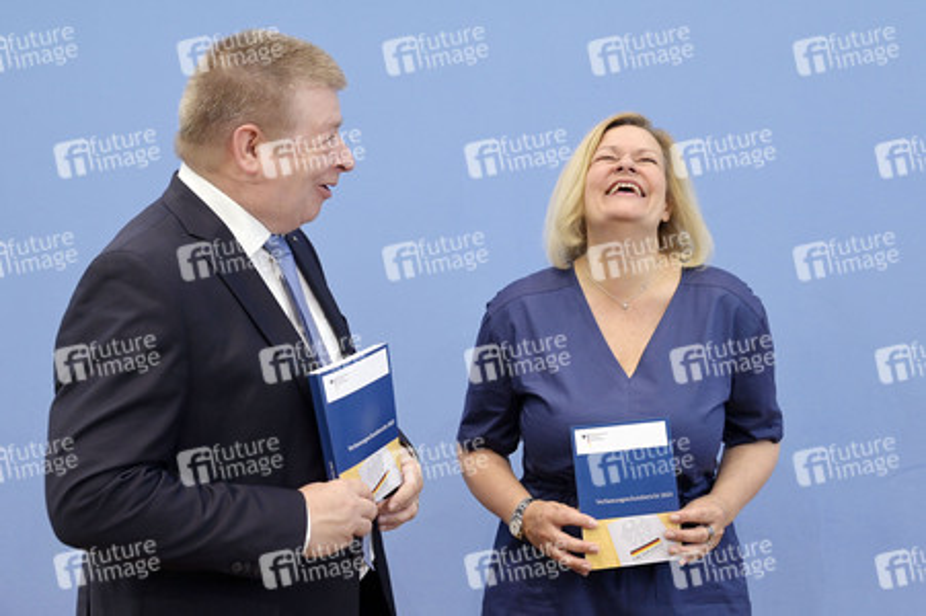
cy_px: 308
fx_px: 1234
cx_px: 463
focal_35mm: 48
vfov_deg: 28.0
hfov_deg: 41.1
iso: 3200
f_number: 5
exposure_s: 1/500
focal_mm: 48
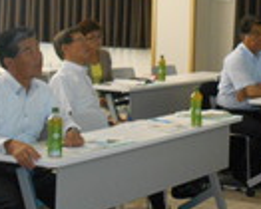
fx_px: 881
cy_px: 32
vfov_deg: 13.4
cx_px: 230
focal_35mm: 114
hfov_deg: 16.6
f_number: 4.2
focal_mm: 7.7
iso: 500
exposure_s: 1/30
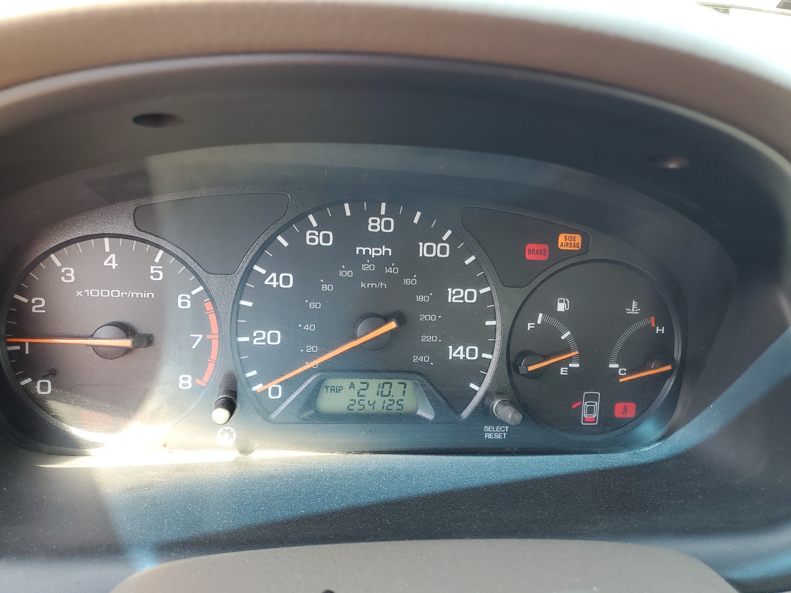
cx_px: 396
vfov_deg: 53.1
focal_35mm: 26
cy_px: 296
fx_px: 594
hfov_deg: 67.3
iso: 52
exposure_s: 1/120
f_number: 1.5
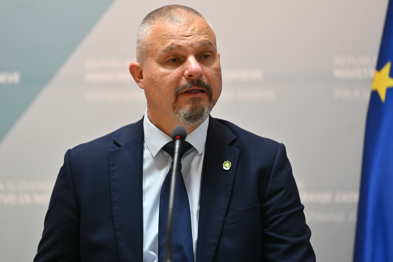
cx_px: 181
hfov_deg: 9.1
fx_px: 2467
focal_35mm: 226
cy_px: 116
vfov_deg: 6.1
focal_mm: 200
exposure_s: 1/400
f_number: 2.8
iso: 1600
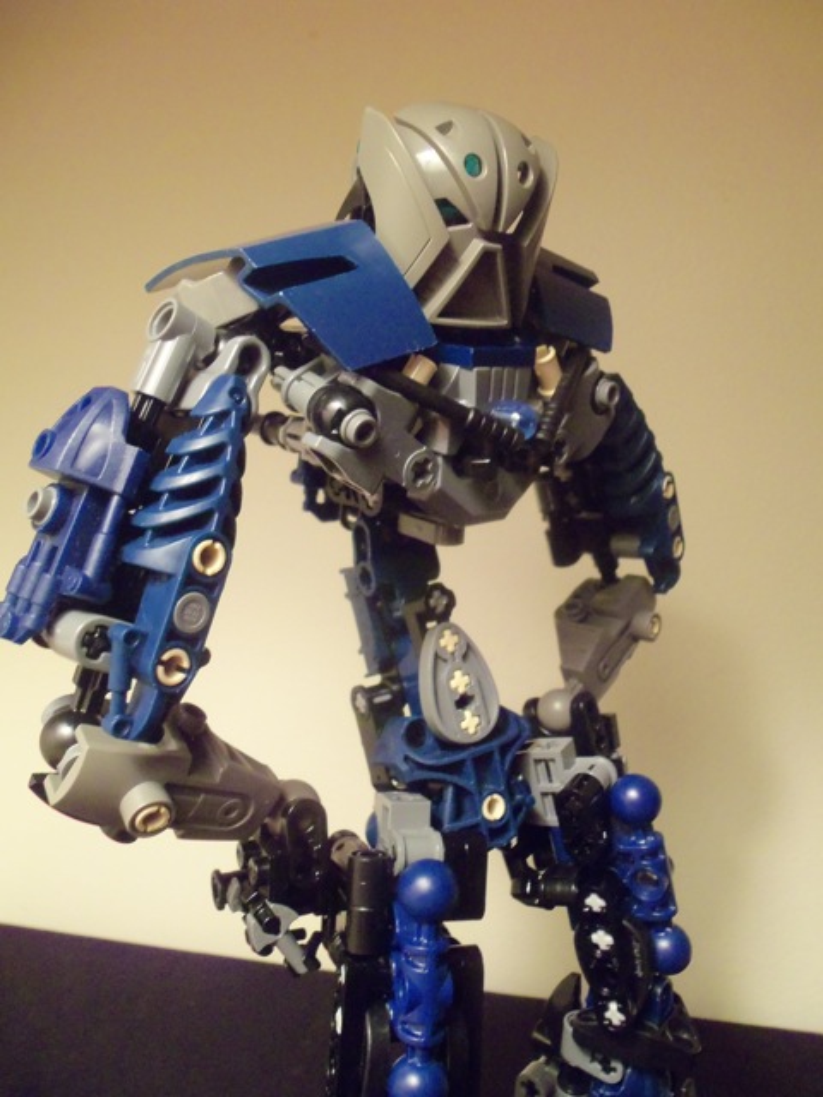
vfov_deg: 61.7
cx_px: 412
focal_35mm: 29
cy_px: 548
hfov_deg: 48.2
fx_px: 919
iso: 320
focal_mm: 5.2
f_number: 3.4
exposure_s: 1/30
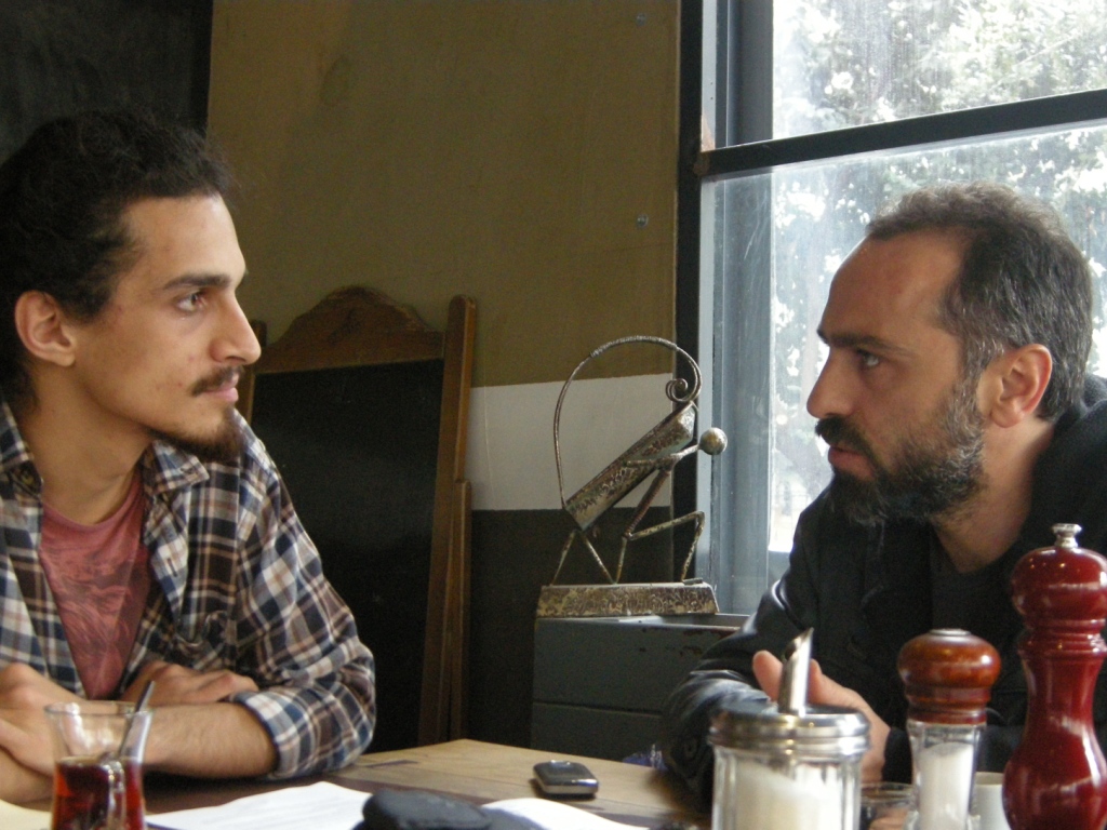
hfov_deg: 52.6
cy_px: 415
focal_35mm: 35
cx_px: 554
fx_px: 1119
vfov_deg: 40.7
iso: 400
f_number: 2.7
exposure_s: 1/39.8
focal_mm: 7.5
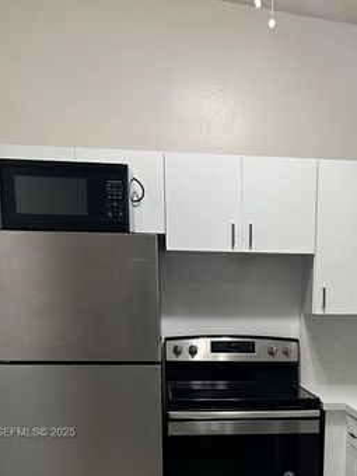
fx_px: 701
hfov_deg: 28.0
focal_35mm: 51
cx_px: 281
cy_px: 433
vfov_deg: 35.2
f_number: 1.5
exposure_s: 1/60
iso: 100
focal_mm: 5.7
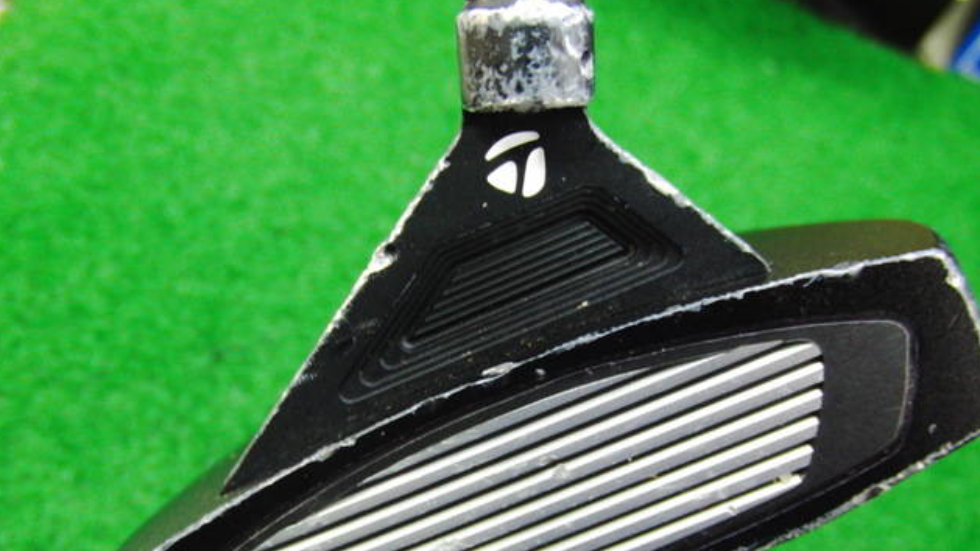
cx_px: 488
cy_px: 364
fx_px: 1066
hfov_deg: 49.4
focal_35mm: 41
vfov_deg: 28.8
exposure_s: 1/20
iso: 400
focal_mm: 6.42
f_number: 3.6
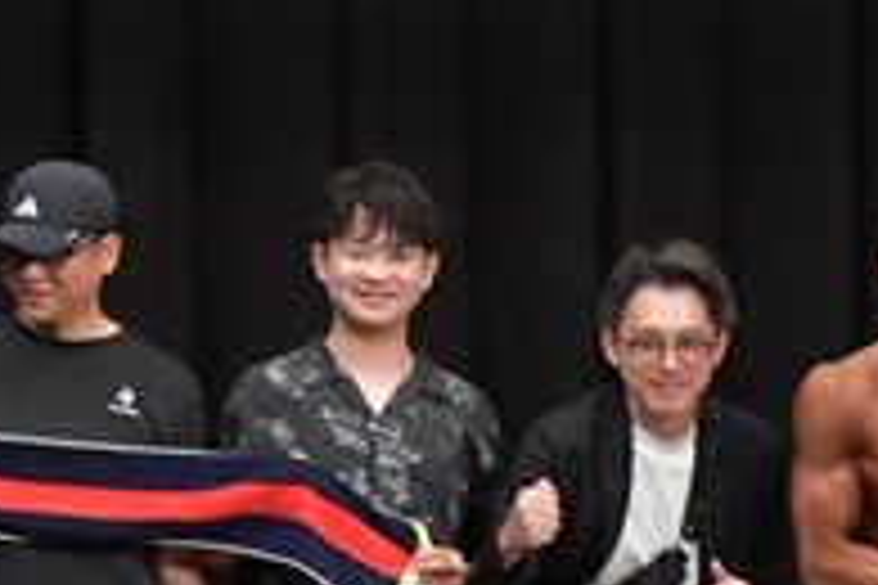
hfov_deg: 4.2
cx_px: 1132
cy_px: 716
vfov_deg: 2.8
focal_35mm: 488
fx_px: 11901
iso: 6400
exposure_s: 1/400
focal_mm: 82
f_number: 5.6
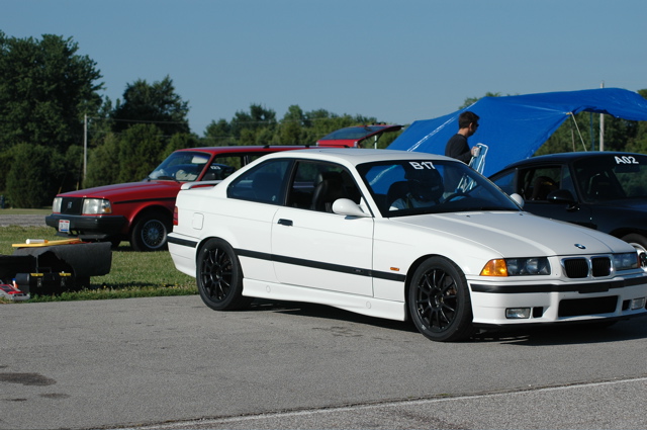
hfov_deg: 19.5
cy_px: 215
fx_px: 1885
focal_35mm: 105
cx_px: 324
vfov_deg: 13.0
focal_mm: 70
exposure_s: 1/2000
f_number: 5.6
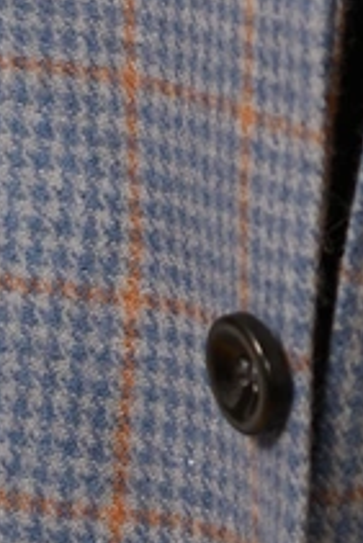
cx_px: 572
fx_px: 5904
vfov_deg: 5.3
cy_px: 116
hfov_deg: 3.5
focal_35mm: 391
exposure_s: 1/1000
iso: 160
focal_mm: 50
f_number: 2.2
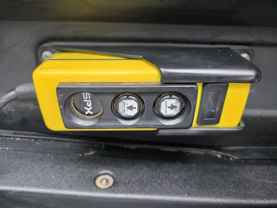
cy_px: 104
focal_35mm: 23
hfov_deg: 73.9
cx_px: 138
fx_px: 184
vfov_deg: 58.9
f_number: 1.7
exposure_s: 1/100
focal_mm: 6.25
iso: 320
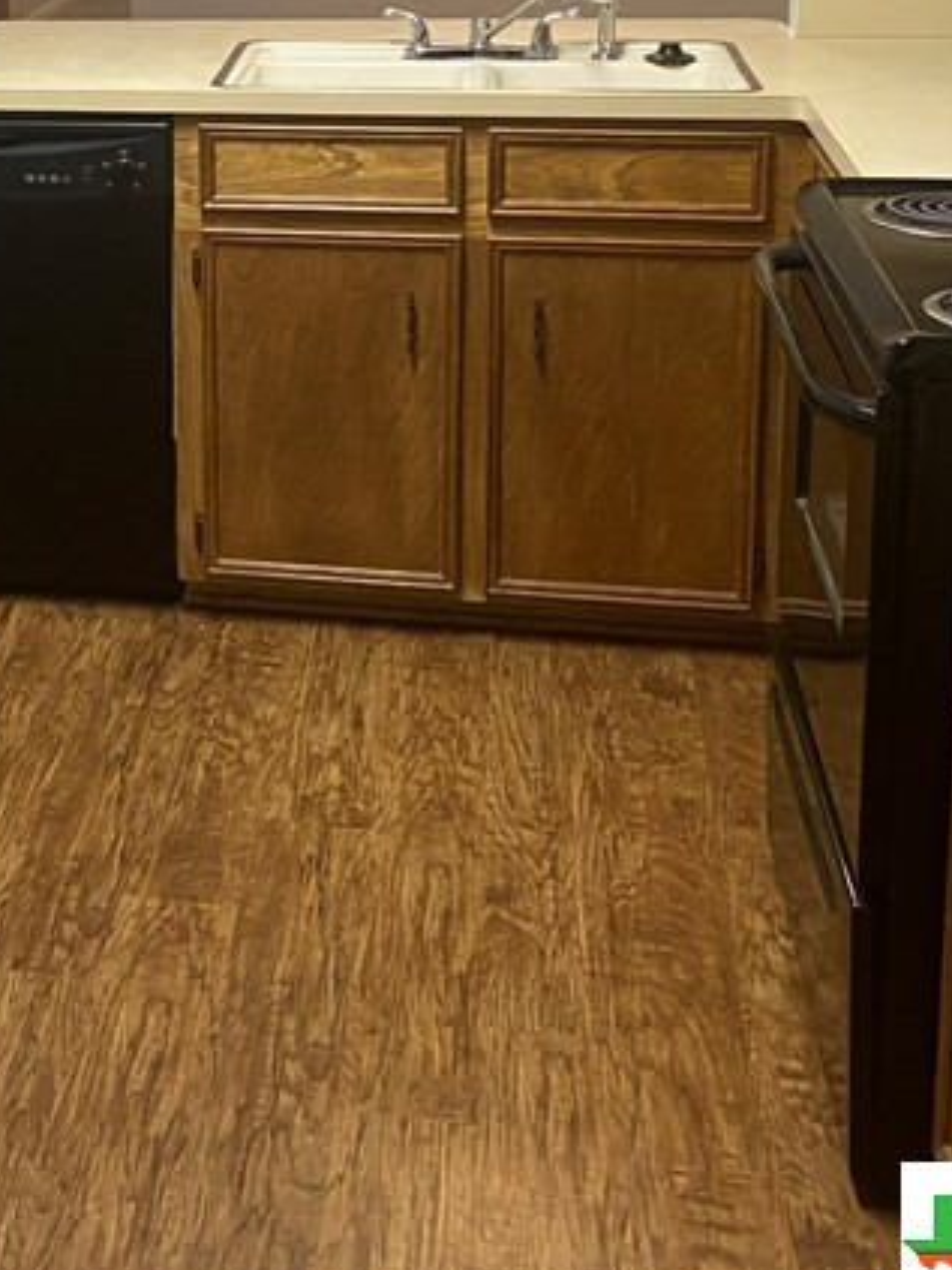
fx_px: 2311
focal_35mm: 63
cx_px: -186
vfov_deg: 29.6
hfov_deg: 21.6
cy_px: 162
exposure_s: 1/60
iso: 200
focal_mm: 4.25
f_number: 1.8
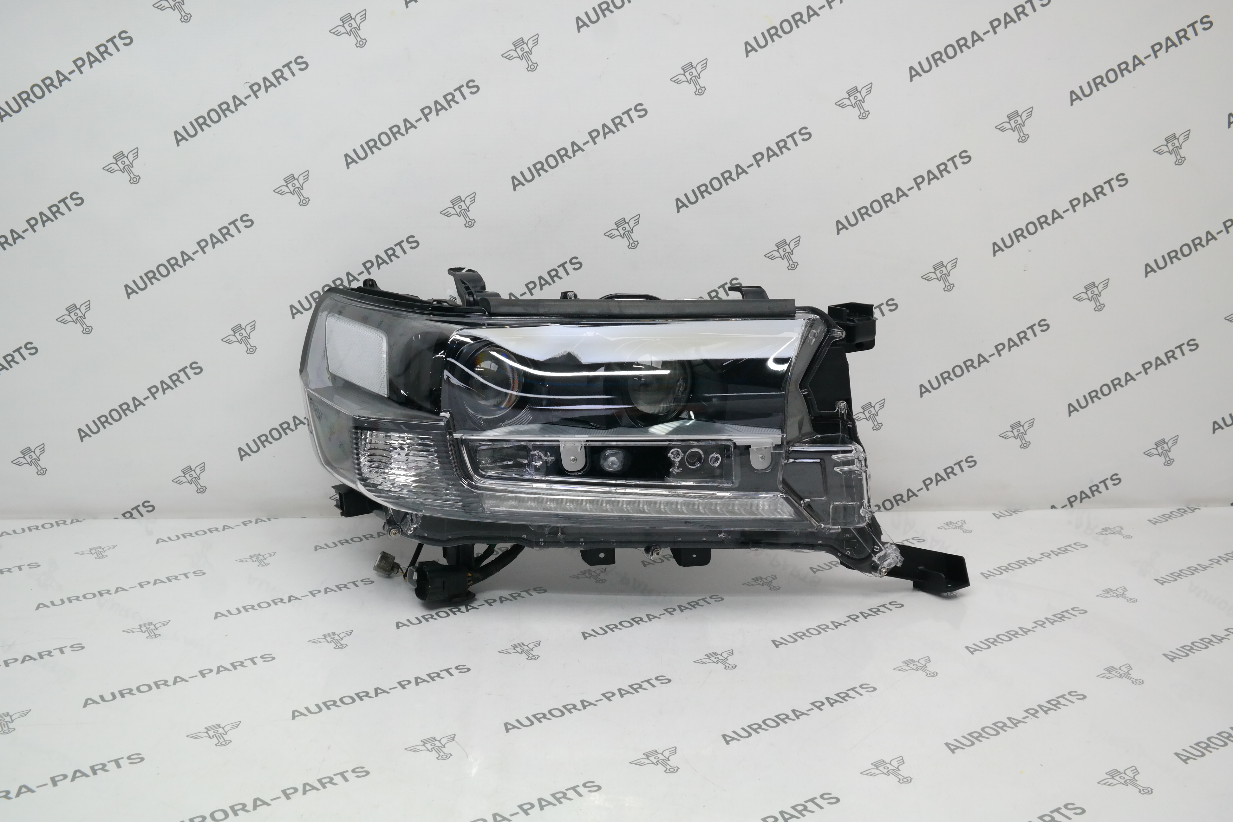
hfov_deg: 50.7
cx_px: 616
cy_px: 411
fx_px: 1301
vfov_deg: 35.1
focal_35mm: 38
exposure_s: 1/50
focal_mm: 25
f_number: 9
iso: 800
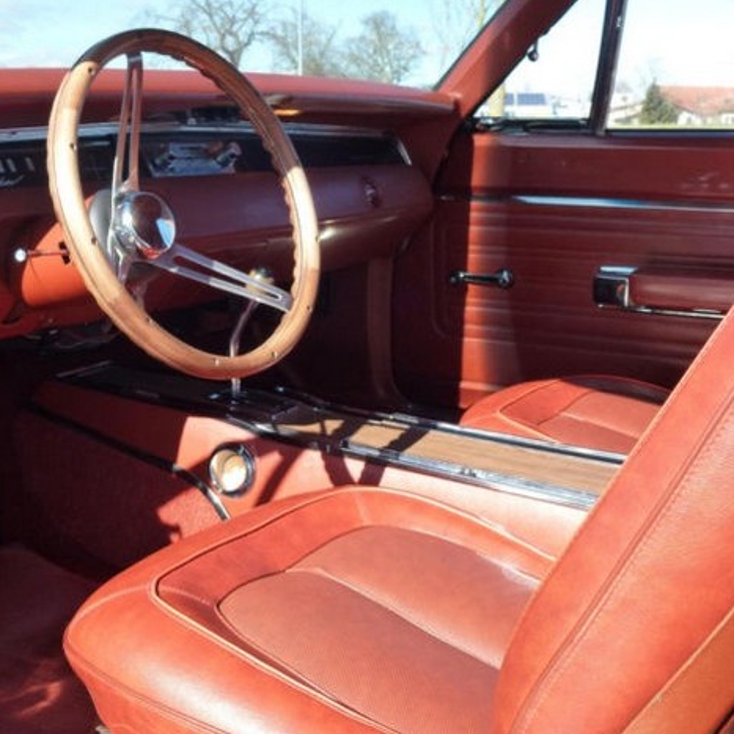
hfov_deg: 36.4
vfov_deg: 36.8
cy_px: 366
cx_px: 236
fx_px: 1104
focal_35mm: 46
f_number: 2.9
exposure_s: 1/60
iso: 50
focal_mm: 6.3
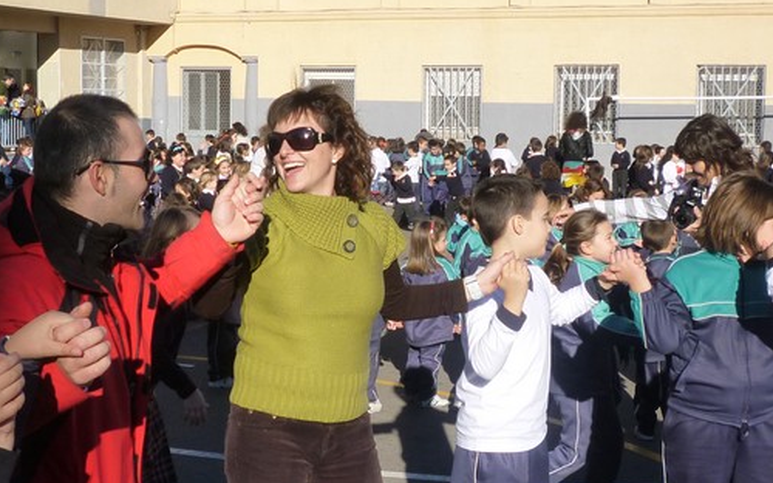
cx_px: 356
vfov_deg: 20.6
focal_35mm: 63
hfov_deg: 32.5
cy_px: 252
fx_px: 1327
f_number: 4
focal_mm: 5.2
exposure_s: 1/640
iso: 125
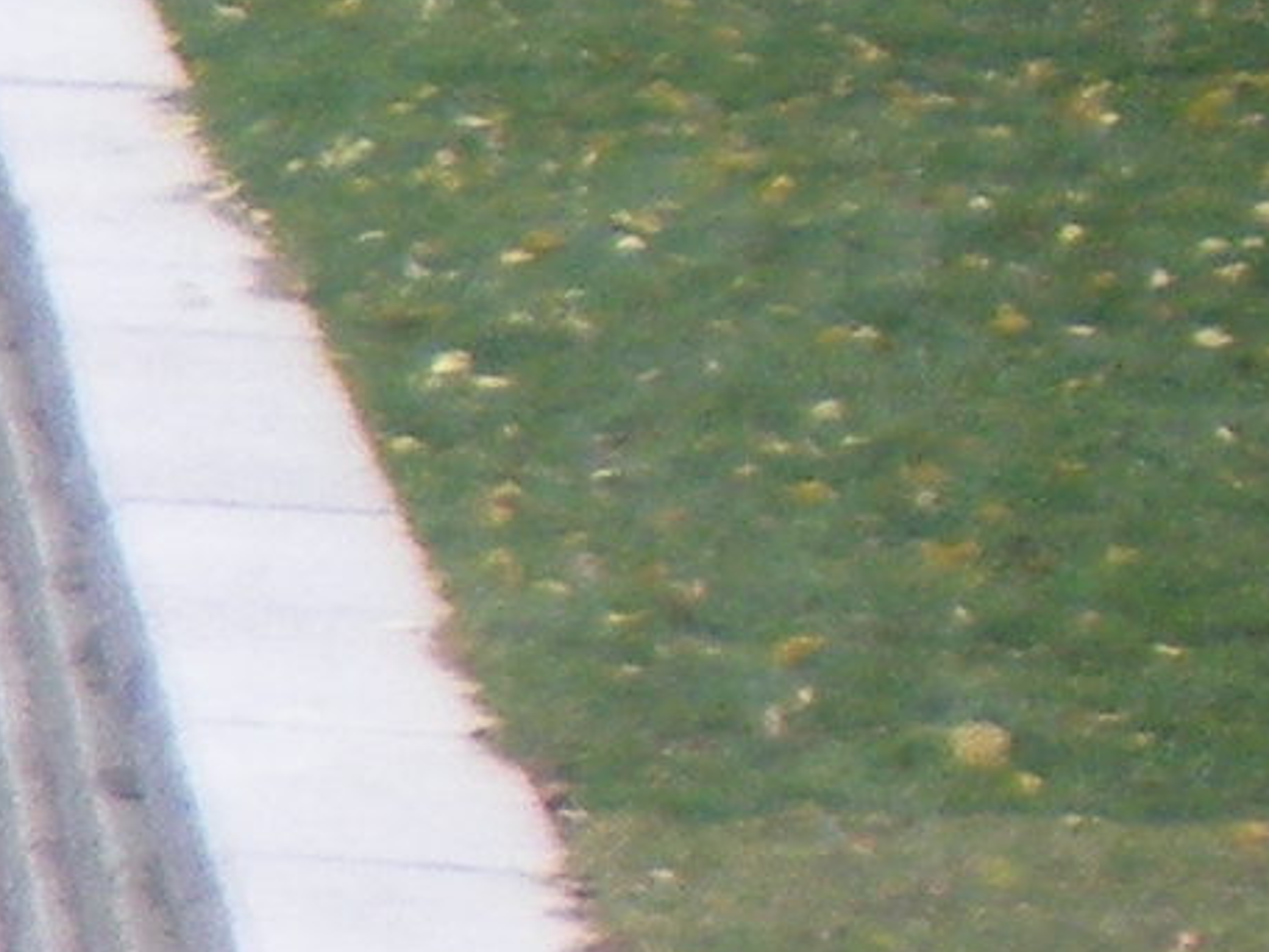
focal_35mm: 272
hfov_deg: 6.7
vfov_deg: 5.3
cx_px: -2418
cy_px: 1946
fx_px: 9971
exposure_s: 1/69
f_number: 3.1
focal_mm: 6.3
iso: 144
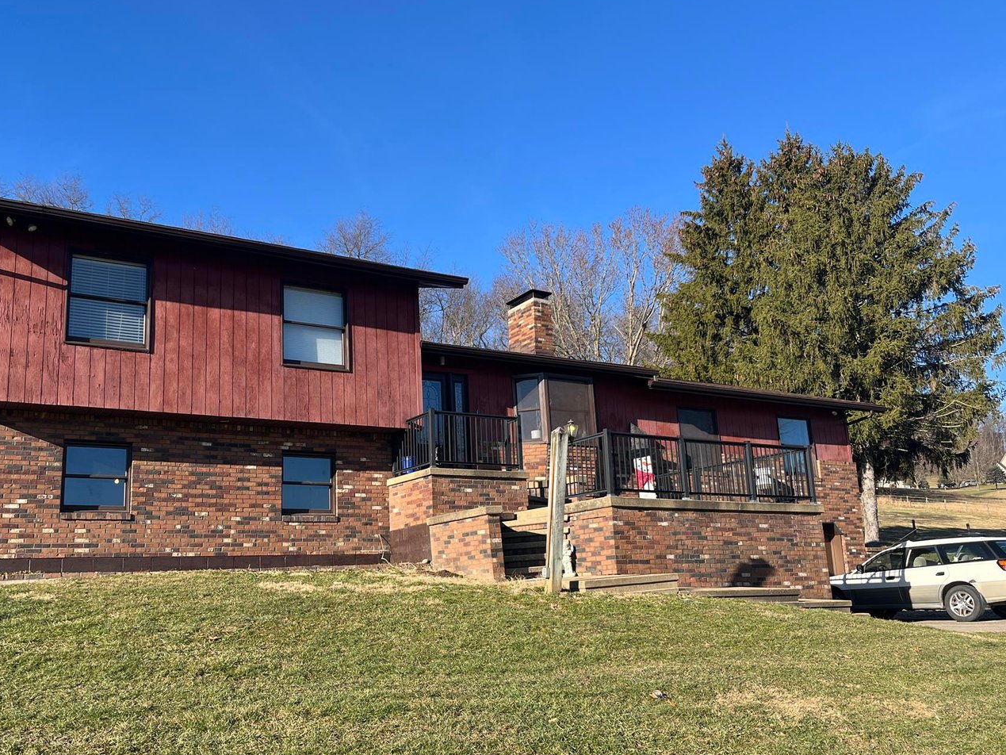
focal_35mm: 31
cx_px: 445
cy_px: 417
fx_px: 901
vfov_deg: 45.4
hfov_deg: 58.2
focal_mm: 5.1
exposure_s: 1/1497
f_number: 1.6
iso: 50
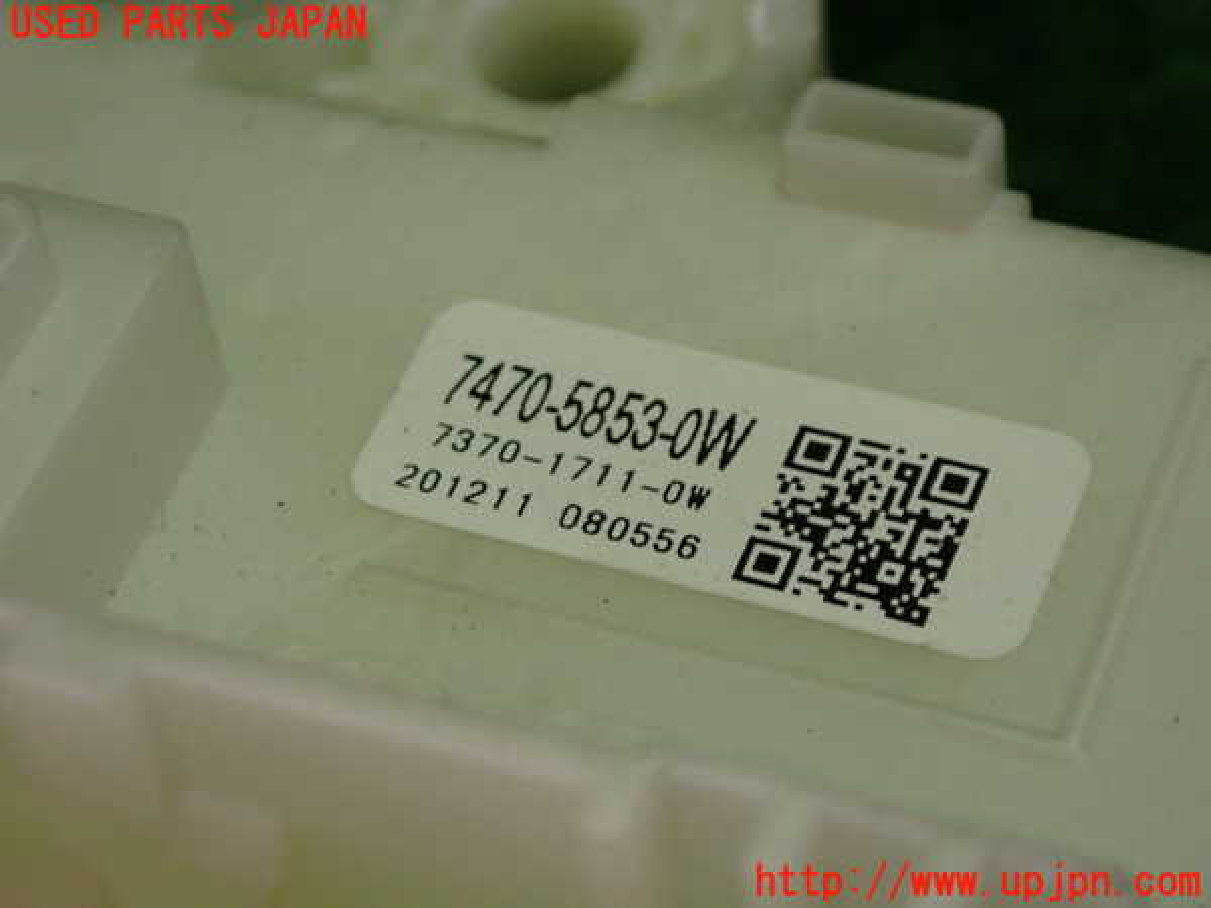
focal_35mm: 100
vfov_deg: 14.8
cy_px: 454
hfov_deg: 19.6
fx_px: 3498
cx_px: 606
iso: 800
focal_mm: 18
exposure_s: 1/50
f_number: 4.9
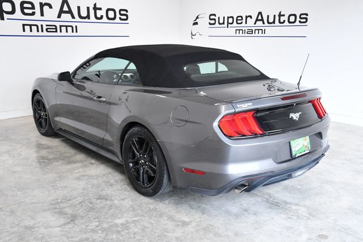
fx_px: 343
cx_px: 182
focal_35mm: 34
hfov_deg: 55.8
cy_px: 121
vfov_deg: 38.8
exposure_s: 1/250
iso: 2500
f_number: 8
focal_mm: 23
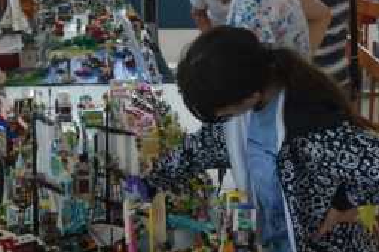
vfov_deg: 14.0
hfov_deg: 20.8
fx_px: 1032
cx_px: 161
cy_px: 100
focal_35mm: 98
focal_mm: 24
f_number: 7.1
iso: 2000
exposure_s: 1/200
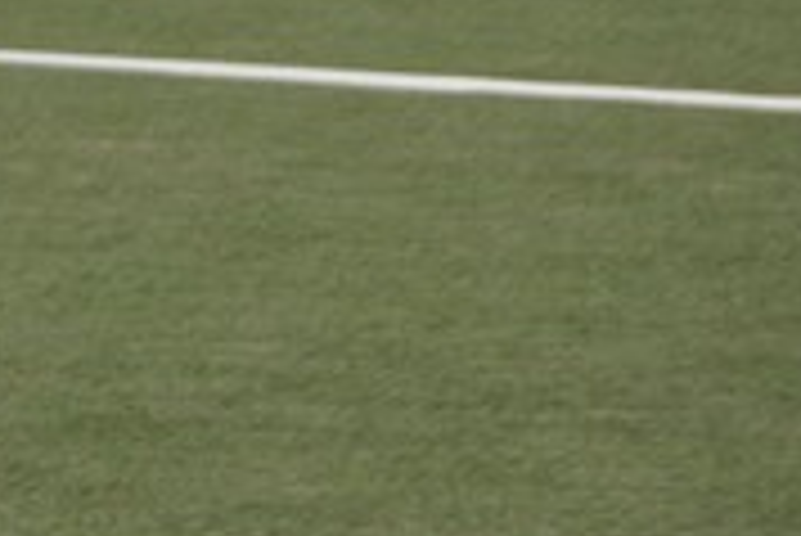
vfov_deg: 1.1
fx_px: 28814
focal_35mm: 1294
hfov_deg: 1.6
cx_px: -1287
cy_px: -185
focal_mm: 150
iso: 200
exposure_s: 1/800
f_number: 7.1
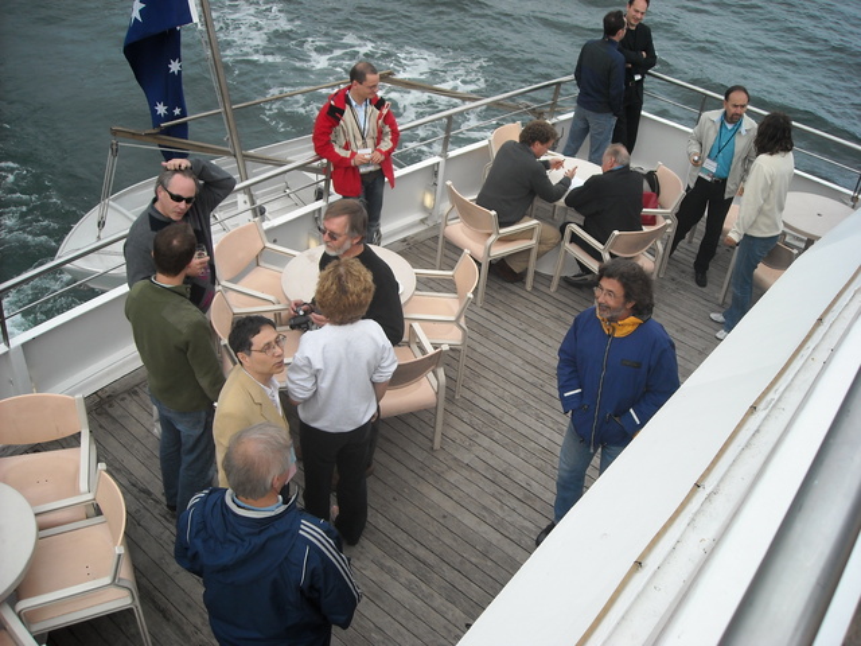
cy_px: 323
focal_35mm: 35
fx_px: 871
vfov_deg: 40.7
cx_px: 430
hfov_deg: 52.6
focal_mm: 5.7
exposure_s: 1/458
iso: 64
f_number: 2.8
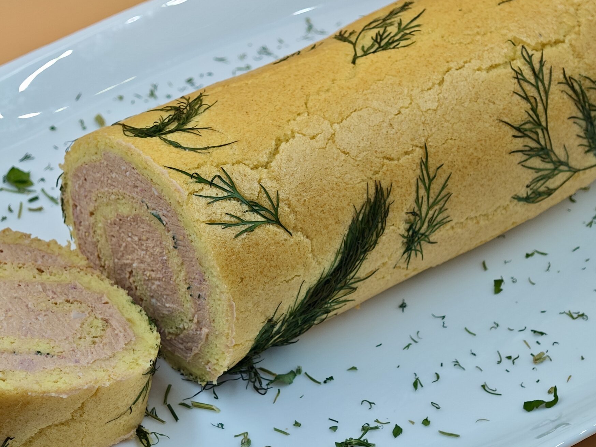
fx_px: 1515
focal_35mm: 88
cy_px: 171
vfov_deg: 16.8
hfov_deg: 22.3
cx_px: 289
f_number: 2
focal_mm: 9
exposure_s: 1/100
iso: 80
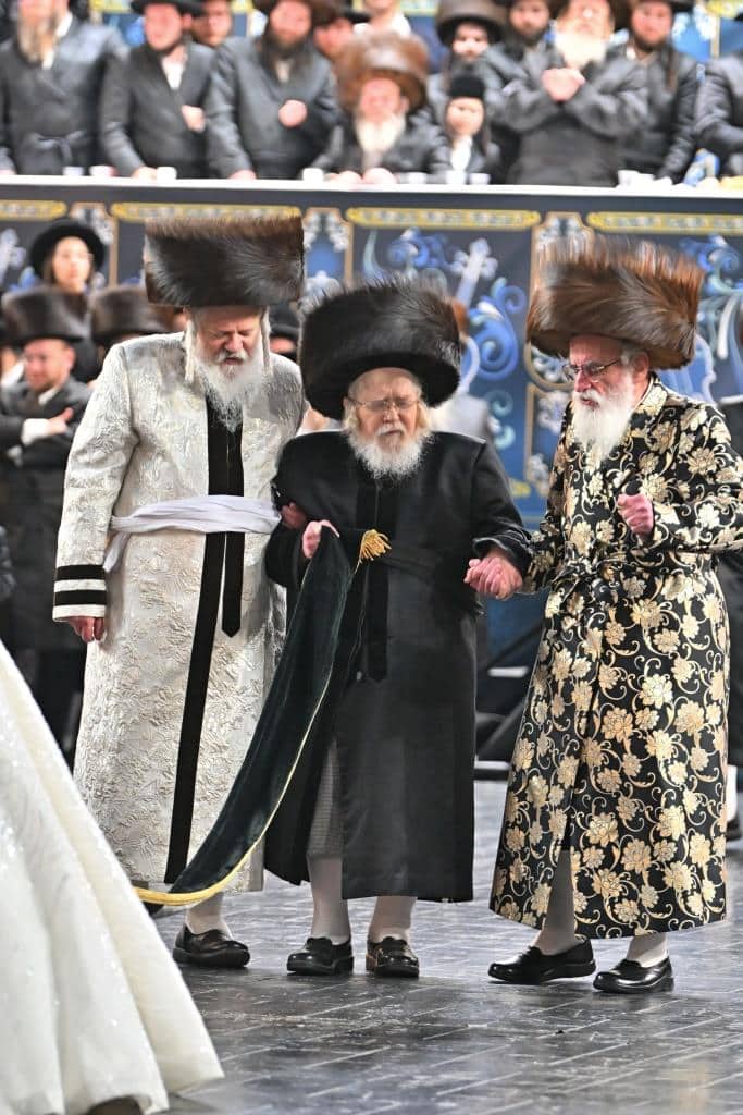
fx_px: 6963
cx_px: 372
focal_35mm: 225
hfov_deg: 6.1
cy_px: 558
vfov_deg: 9.1
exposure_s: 1/320
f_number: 2.8
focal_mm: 150
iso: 1600
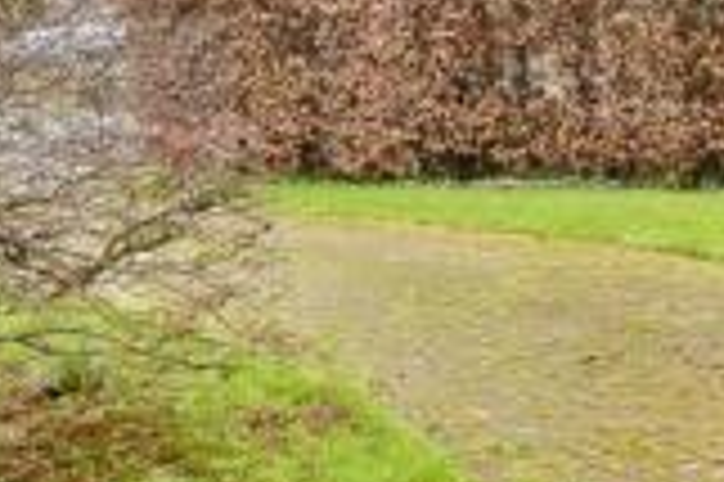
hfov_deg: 31.3
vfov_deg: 21.6
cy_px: 20
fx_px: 1226
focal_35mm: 61
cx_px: 659
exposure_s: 1/80
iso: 160
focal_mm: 10
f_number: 8
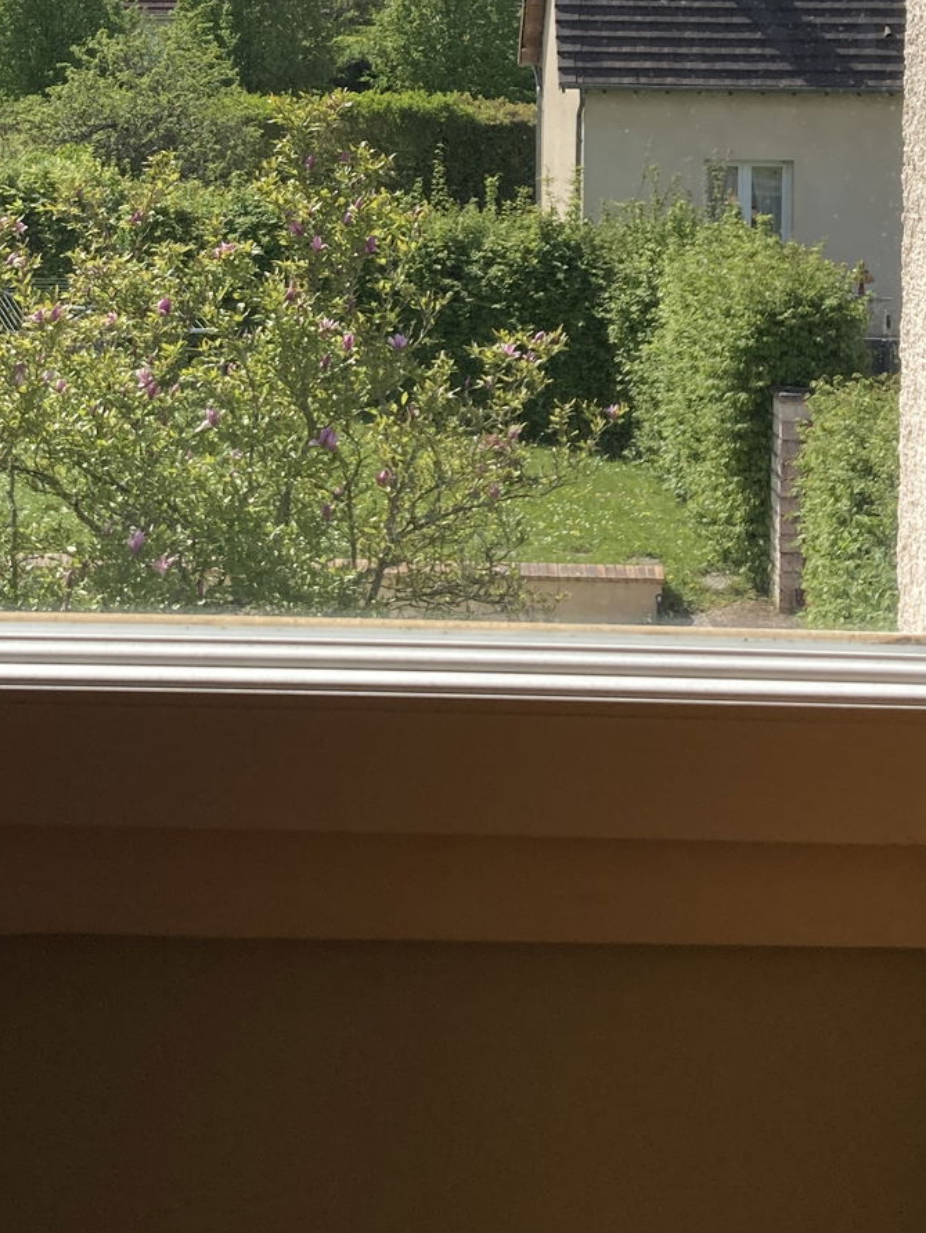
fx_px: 2388
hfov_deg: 21.8
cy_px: 81
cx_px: 275
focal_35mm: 67
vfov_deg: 27.7
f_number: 1.8
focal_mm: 3.99
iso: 20
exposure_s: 1/2183
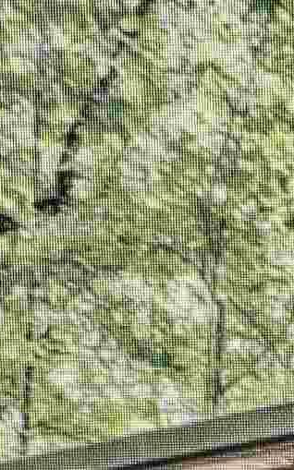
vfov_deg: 12.6
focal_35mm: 147
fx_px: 1885
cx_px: 907
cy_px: 915
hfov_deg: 7.7
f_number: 1.7
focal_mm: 6.3
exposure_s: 1/120
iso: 160
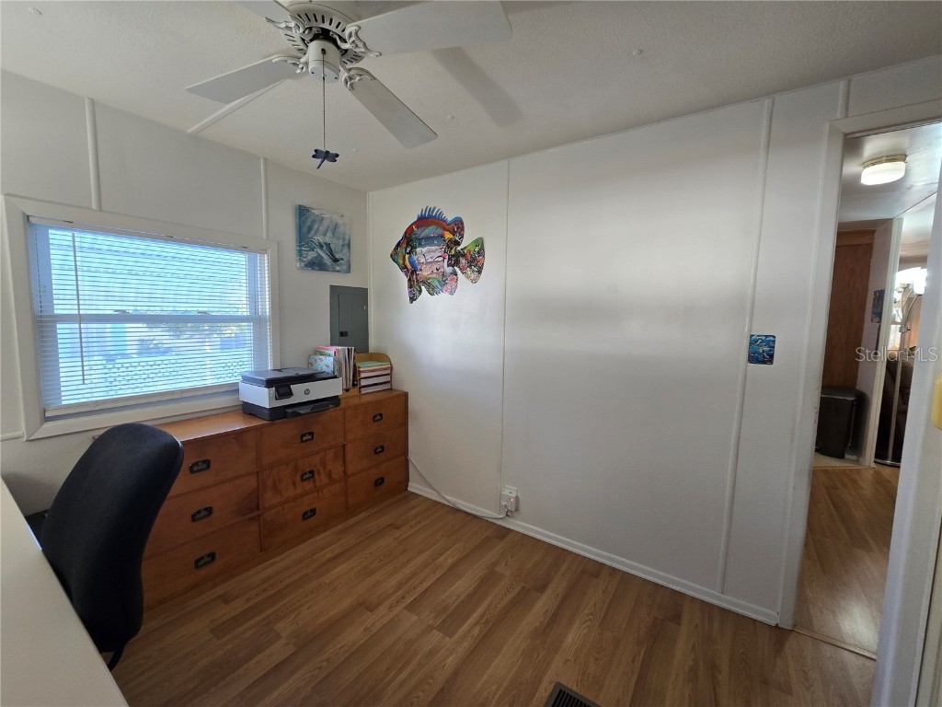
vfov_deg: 89.9
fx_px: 354
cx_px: 471
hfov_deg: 106.2
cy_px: 354
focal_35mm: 13
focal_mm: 2.2
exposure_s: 1/60
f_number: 2.2
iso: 125
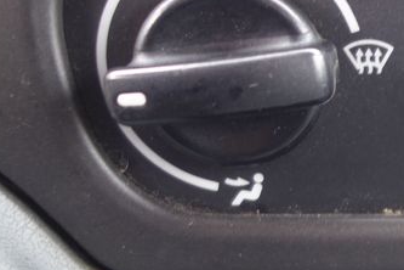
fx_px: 965
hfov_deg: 21.3
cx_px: 533
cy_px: 211
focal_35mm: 86
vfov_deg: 15.8
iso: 160
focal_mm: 10.4
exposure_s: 1/30
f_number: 1.8
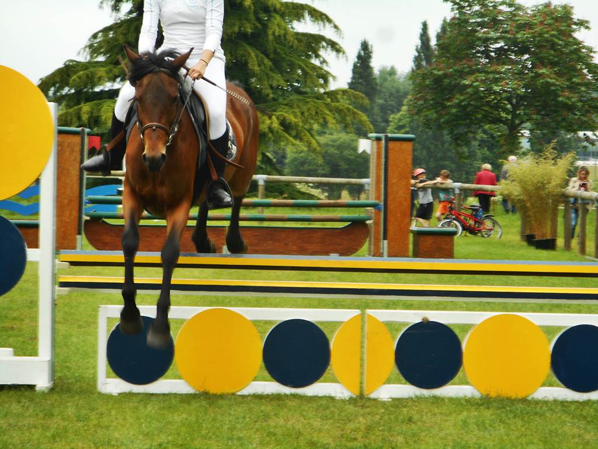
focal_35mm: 200
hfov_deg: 9.9
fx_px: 3455
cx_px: 299
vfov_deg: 7.4
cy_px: 224
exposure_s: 1/100
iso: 80
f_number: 6.6
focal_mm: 36
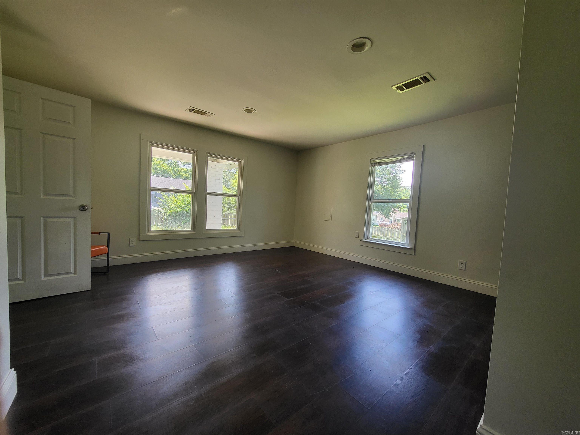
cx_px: 290
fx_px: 218
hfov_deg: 106.2
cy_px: 218
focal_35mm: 13
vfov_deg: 89.9
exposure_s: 1/60
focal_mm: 1.74
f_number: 2.2
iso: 50
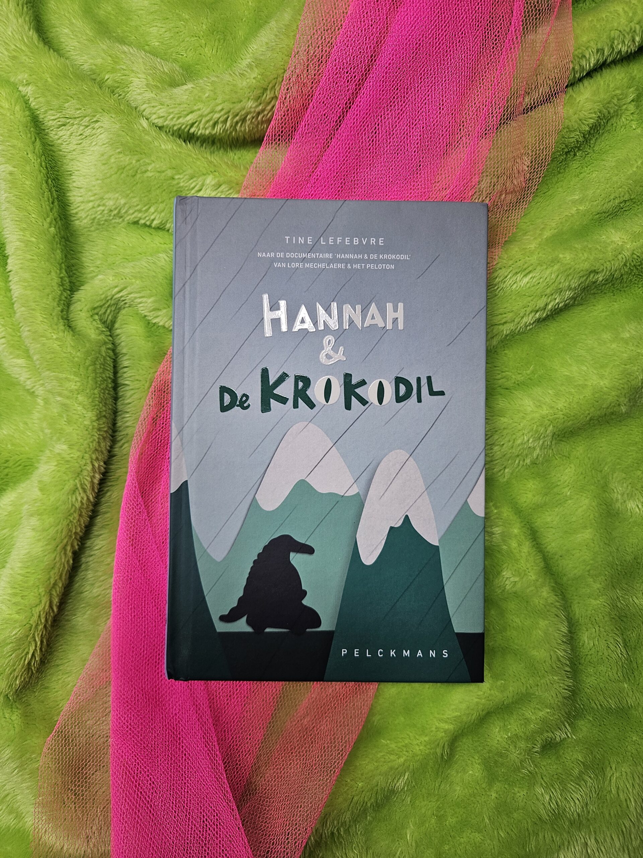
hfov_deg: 58.9
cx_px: 322
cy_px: 429
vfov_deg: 73.9
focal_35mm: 23
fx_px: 570
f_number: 1.8
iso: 125
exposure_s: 1/190
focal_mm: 5.4
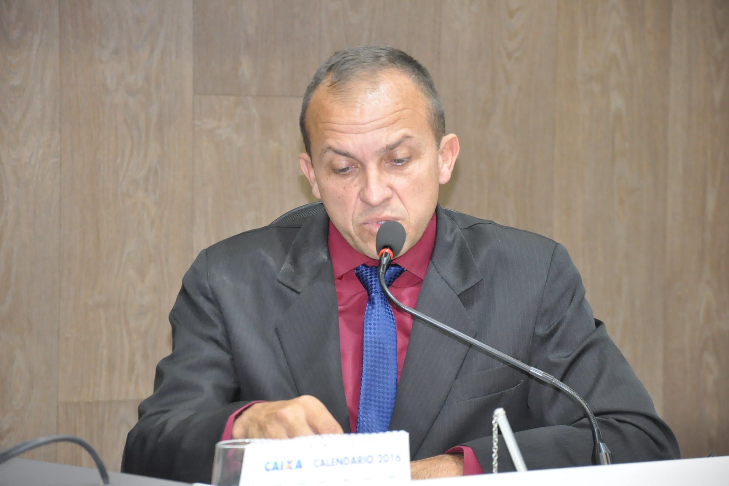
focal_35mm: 159
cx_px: 363
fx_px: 3210
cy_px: 243
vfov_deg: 8.7
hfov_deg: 13.0
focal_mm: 105
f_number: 5.6
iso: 2000
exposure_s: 1/60
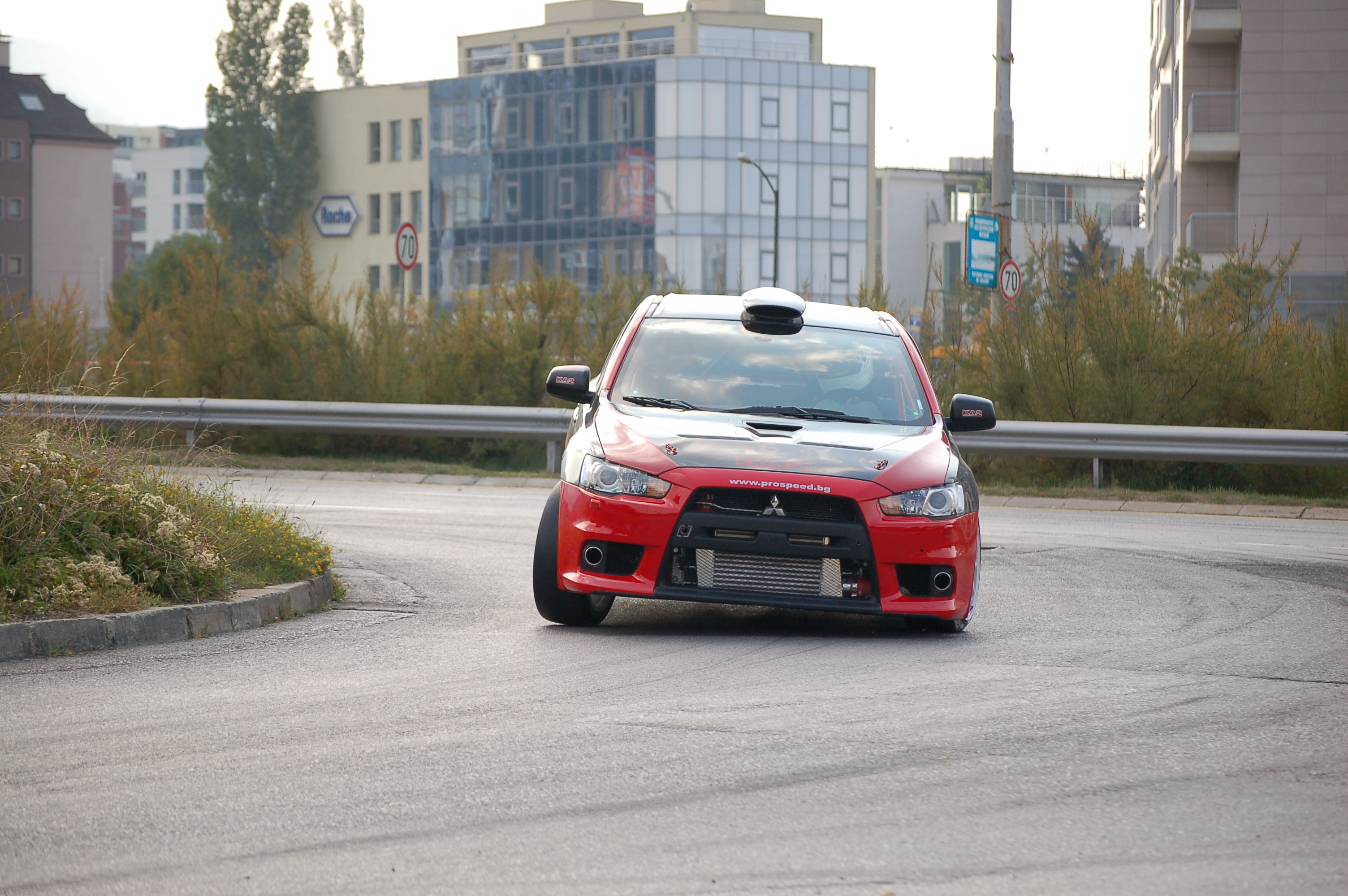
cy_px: 448
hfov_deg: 14.0
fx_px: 5499
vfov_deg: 9.3
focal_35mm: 147
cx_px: 674
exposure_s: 1/1000
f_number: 4.5
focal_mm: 98
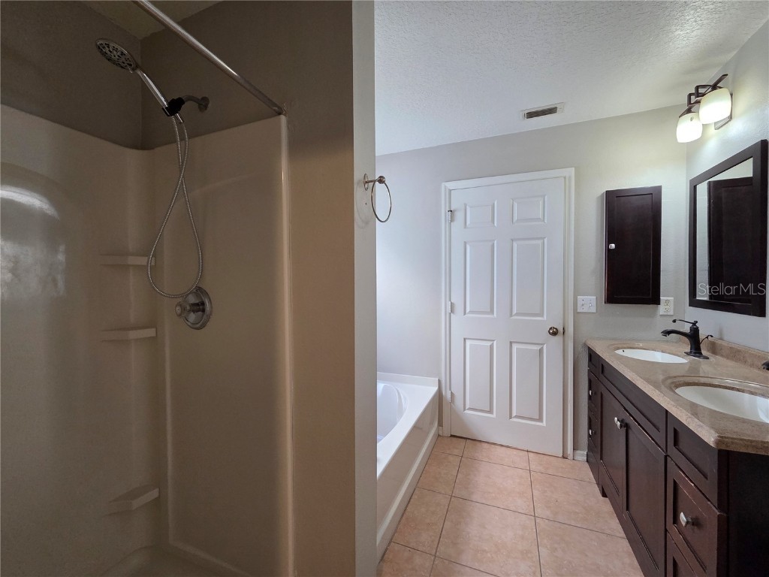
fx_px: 289
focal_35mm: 13
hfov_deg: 106.2
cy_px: 288
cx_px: 384
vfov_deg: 89.9
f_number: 2.2
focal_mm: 2.2
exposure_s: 1/60
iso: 250
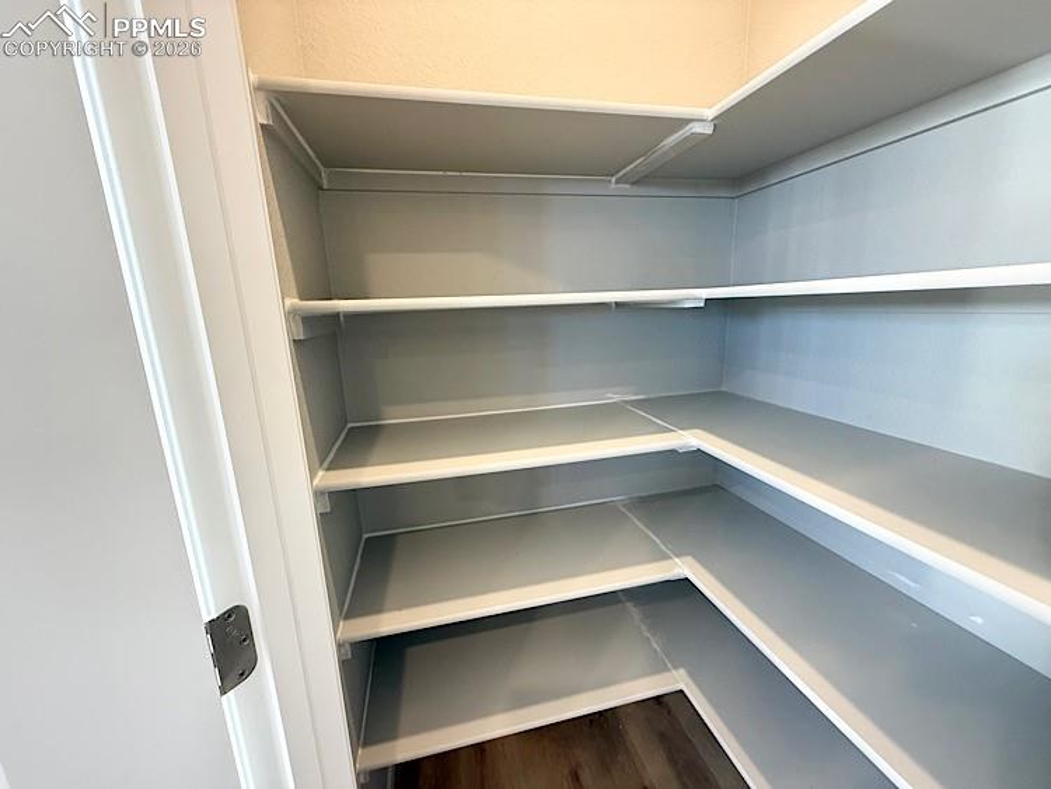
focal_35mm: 14
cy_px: 394
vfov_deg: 85.7
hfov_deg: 102.0
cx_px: 526
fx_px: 425
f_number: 2.2
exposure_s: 1/60
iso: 200
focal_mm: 2.22
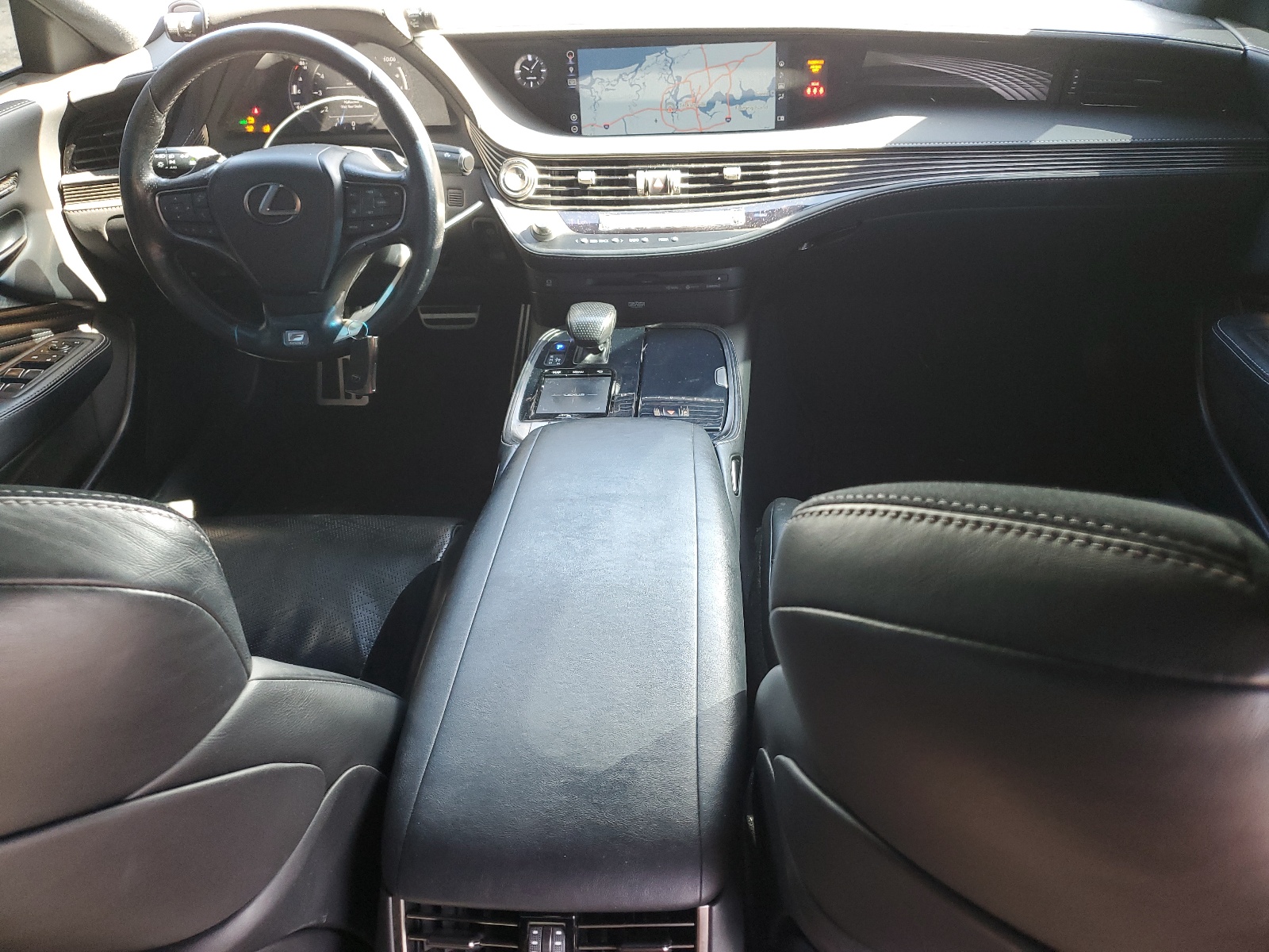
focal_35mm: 26
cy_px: 476
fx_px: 953
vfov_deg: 53.1
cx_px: 634
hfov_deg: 67.3
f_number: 1.5
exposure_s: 1/60.2
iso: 113
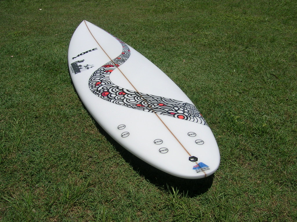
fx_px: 300
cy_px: 111
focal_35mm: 35
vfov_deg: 40.7
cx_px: 148
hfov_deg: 52.6
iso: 50
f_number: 4.8
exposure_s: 1/1479
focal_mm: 5.4
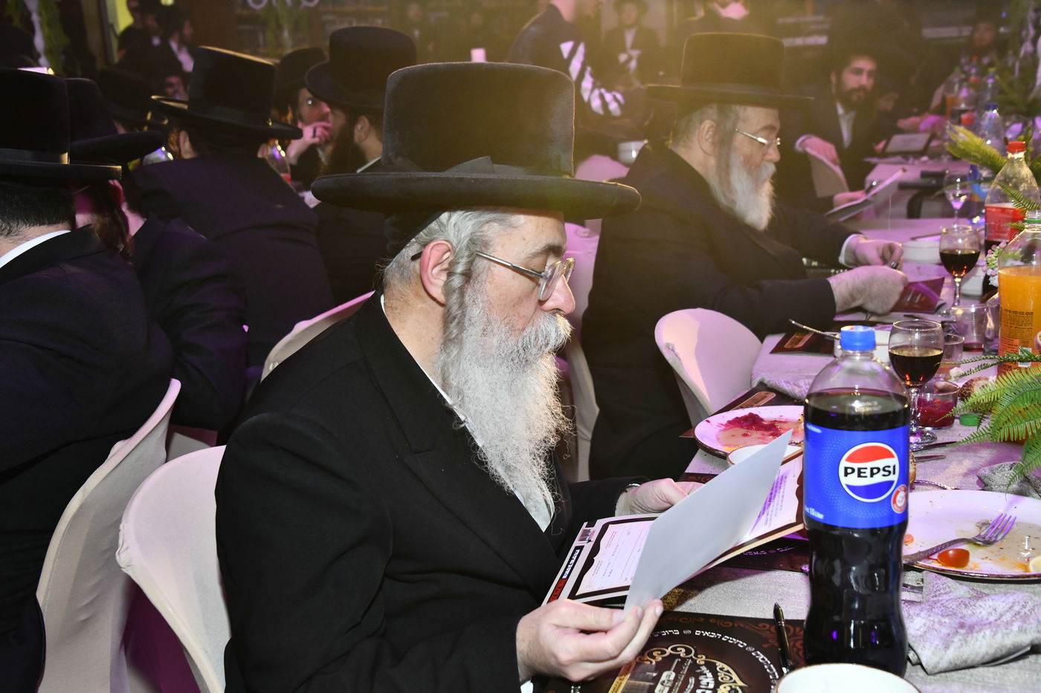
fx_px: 1388
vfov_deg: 28.1
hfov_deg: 41.1
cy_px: 346
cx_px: 520
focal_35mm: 48
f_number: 6.3
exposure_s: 1/100
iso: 1000
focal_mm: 48
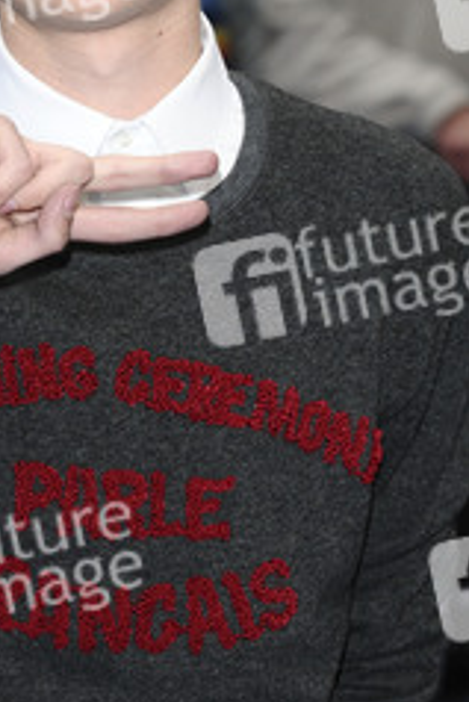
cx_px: 78
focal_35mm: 232
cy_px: 130
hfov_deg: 5.9
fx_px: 4527
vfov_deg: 8.8
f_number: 5
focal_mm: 92
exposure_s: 1/250
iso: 320
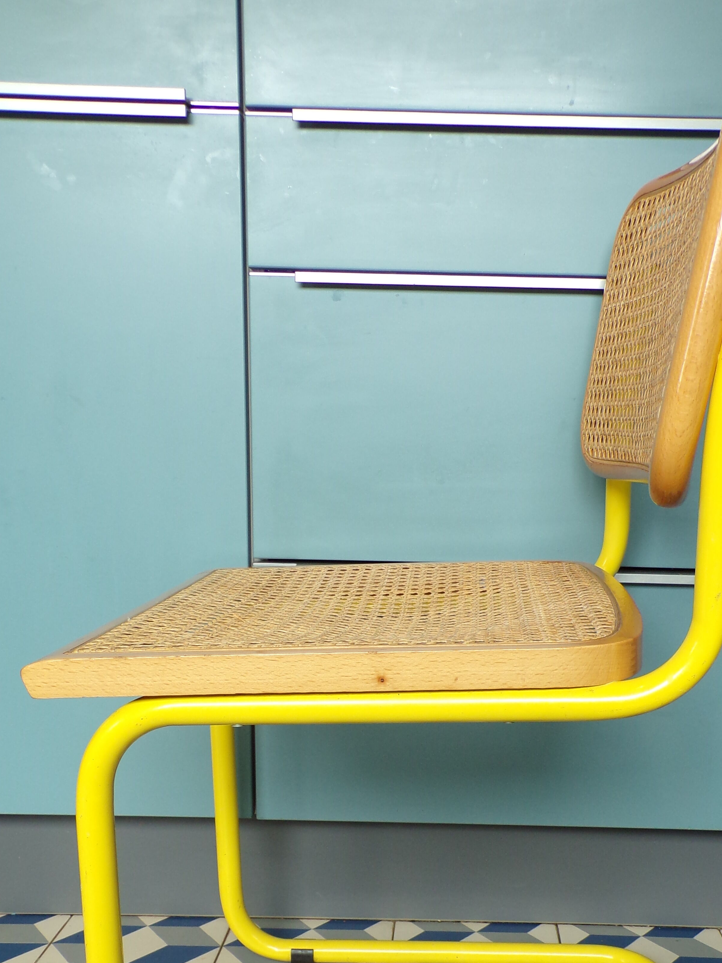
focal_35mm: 40
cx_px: 431
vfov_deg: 46.0
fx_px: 1113
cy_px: 655
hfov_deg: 35.8
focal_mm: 5
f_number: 3.1
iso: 123
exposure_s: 1/34
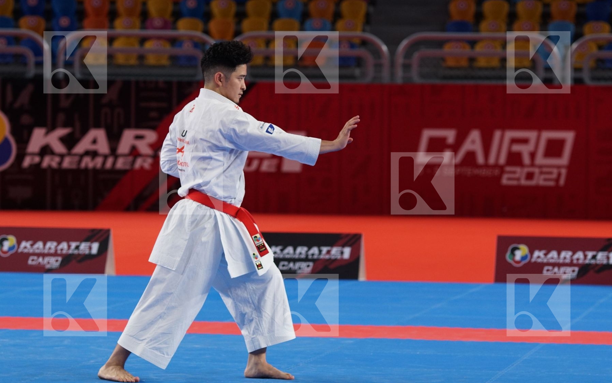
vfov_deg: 7.8
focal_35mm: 169
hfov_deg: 12.4
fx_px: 2818
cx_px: 307
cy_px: 183
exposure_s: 1/400
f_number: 3.2
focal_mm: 110
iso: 640
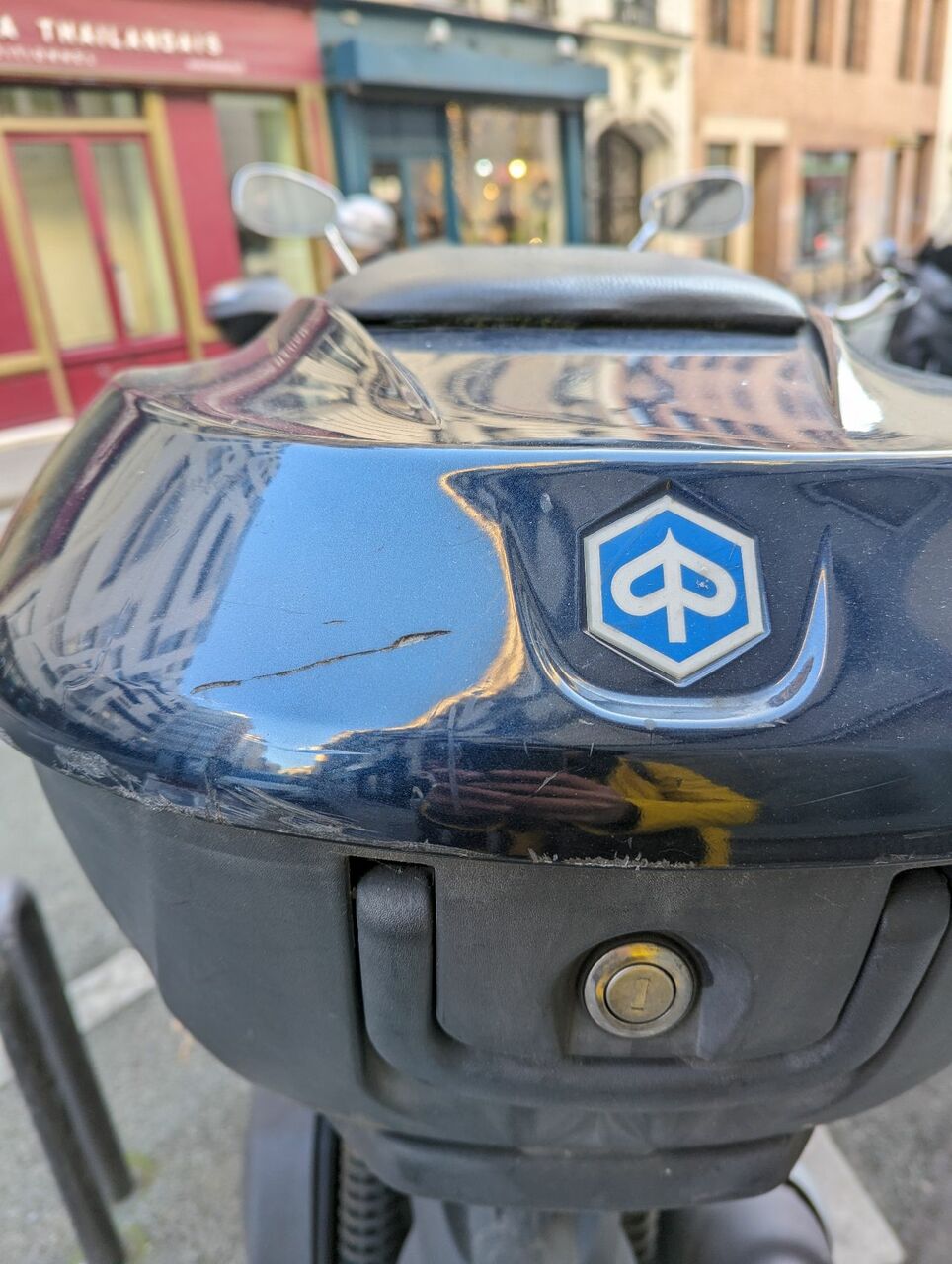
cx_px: 476
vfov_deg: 71.5
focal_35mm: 24
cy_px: 632
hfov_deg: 56.9
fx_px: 878
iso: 33
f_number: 1.85
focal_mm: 6.81
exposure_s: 1/57.6
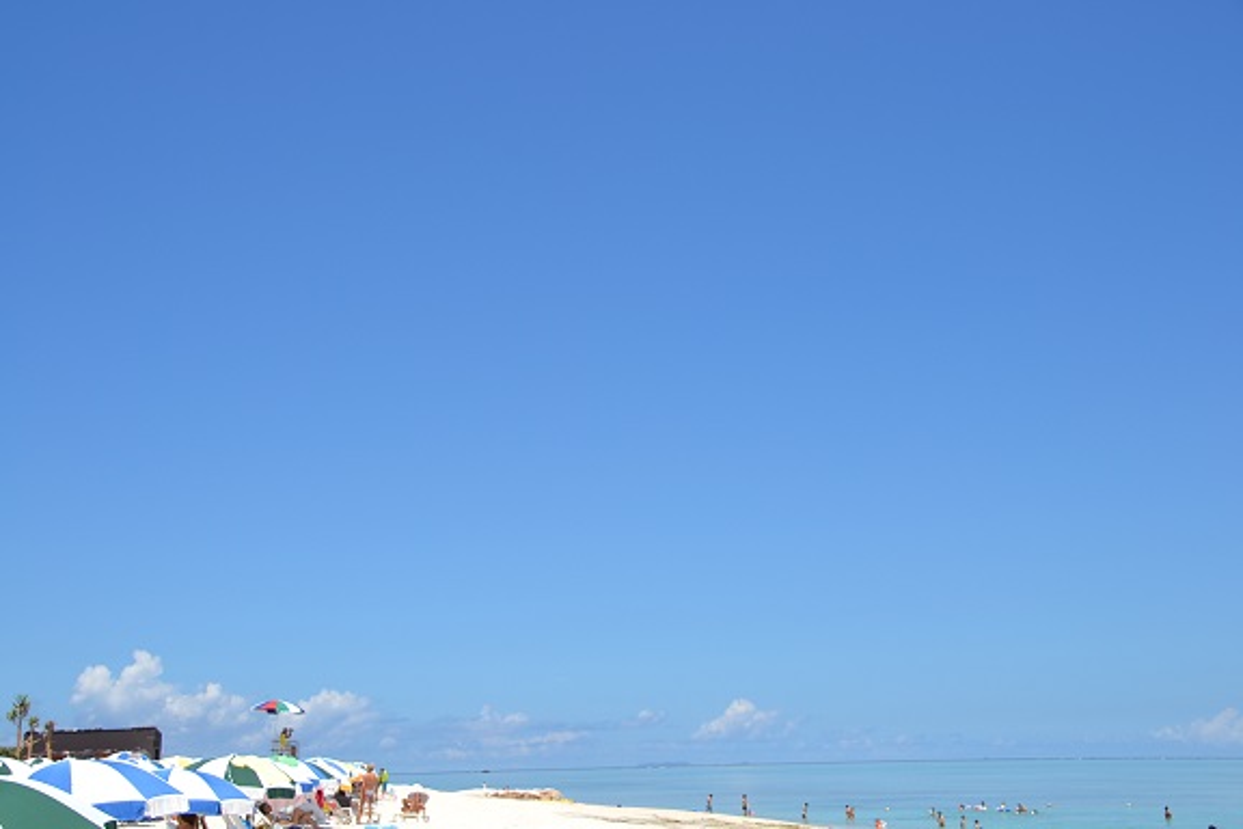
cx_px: 622
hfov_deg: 43.6
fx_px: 1554
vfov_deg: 29.9
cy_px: 414
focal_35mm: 45
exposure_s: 1/320
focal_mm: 30
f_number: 9
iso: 100
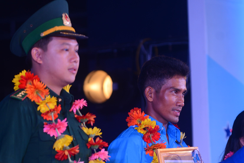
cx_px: 168
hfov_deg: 5.1
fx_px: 2718
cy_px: 154
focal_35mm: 401
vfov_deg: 3.4
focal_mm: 200
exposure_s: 1/320
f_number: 3.5
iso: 500
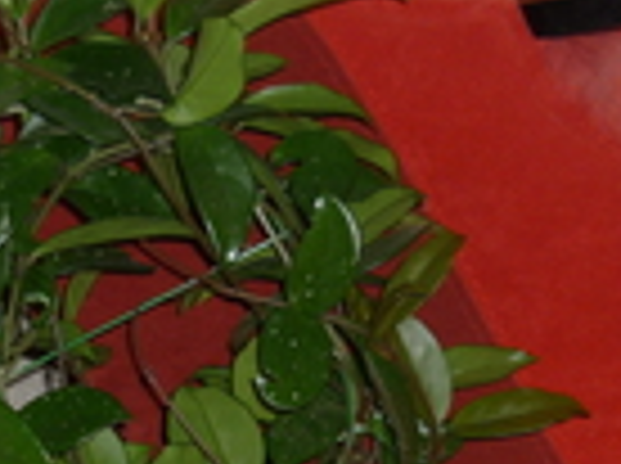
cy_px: 496
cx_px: 36
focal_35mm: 108
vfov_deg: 13.4
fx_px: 1934
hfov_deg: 17.9
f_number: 2.8
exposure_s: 1/30
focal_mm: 5.5
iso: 100
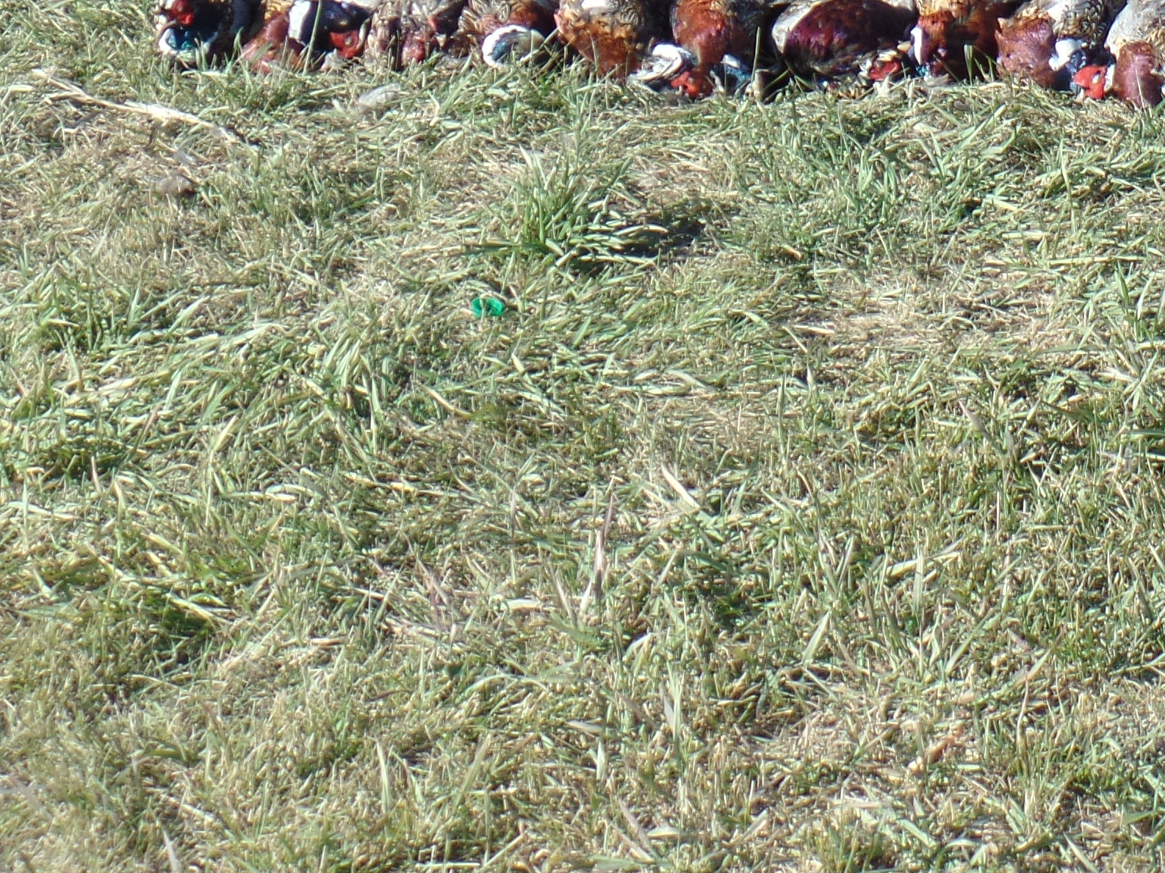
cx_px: 1114
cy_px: -372
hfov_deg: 10.6
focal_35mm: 186
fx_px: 6259
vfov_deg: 7.9
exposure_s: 1/350
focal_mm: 11.4
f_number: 3.6
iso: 80
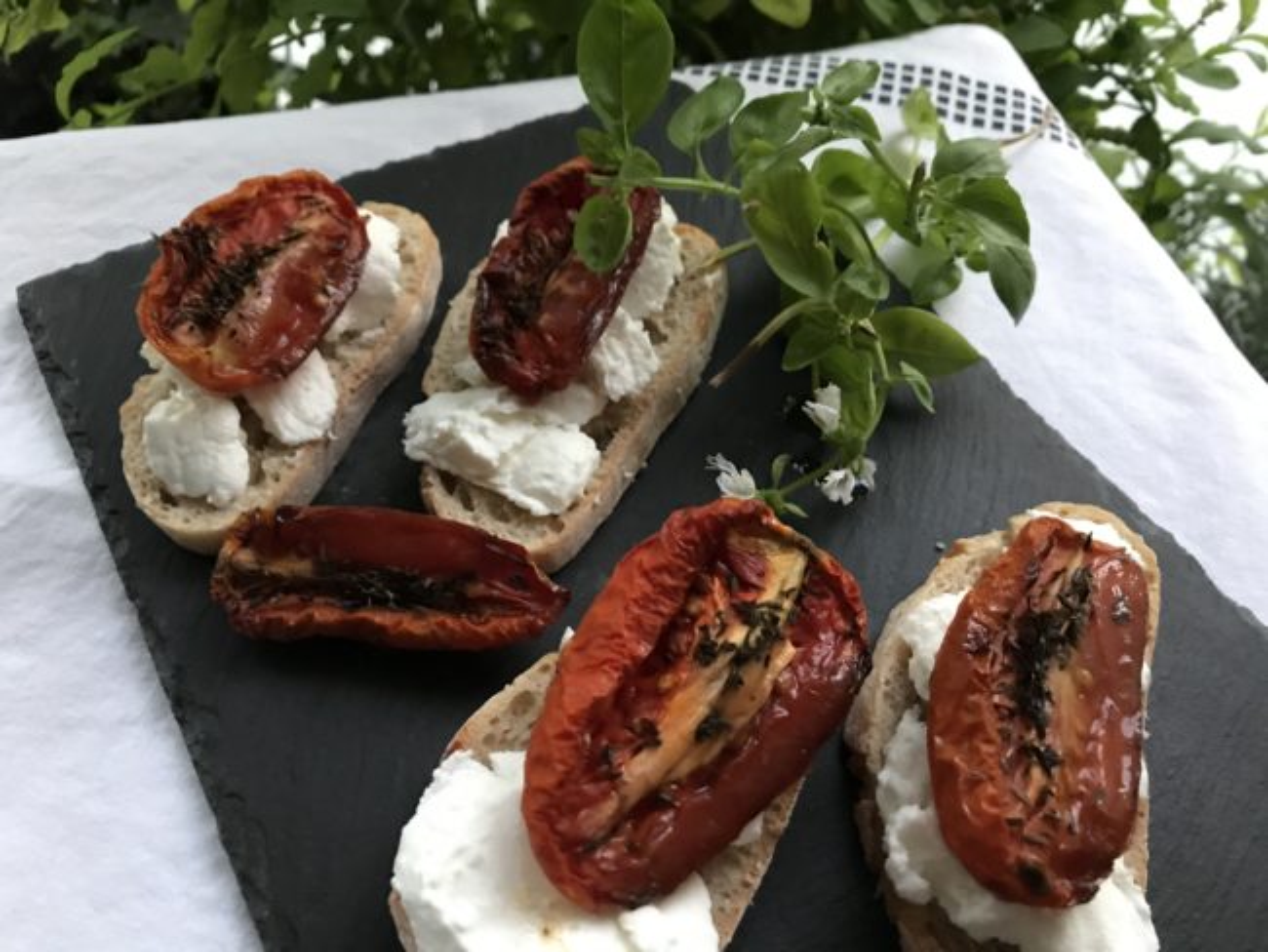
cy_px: 476
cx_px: 634
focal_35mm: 28
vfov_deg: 49.8
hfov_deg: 63.4
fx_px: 1026
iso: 100
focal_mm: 3.99
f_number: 1.8
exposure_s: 1/13
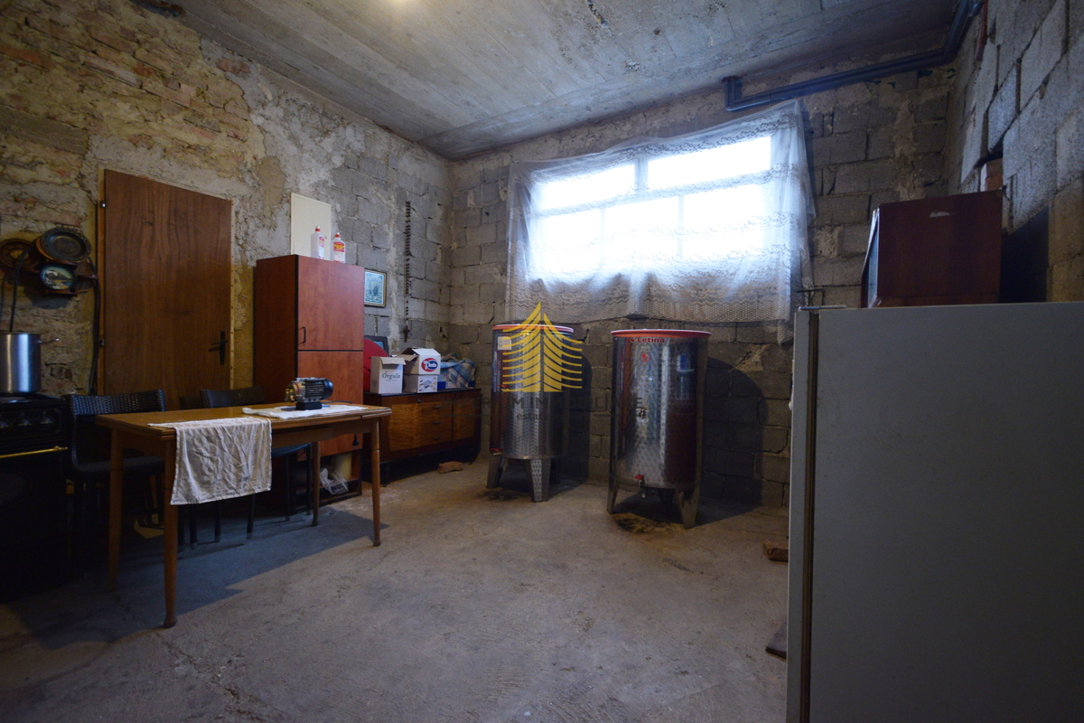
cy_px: 362
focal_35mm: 15
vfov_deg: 77.3
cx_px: 542
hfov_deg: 100.4
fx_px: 452
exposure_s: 1/25
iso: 800
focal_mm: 10
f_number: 4.5
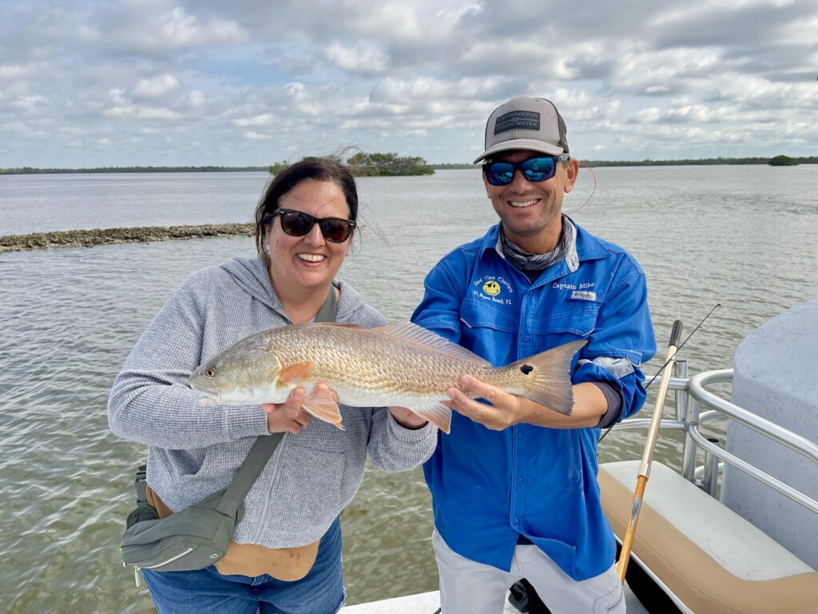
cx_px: 409
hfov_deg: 69.4
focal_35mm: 25
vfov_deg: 54.9
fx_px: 591
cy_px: 307
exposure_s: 1/2336
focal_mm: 5.1
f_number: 1.6
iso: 32
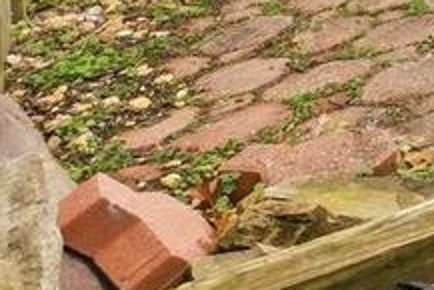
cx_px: 1400
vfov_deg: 11.1
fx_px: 1122
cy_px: -504
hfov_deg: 10.6
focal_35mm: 93
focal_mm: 14
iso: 400
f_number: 11
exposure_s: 1/2500
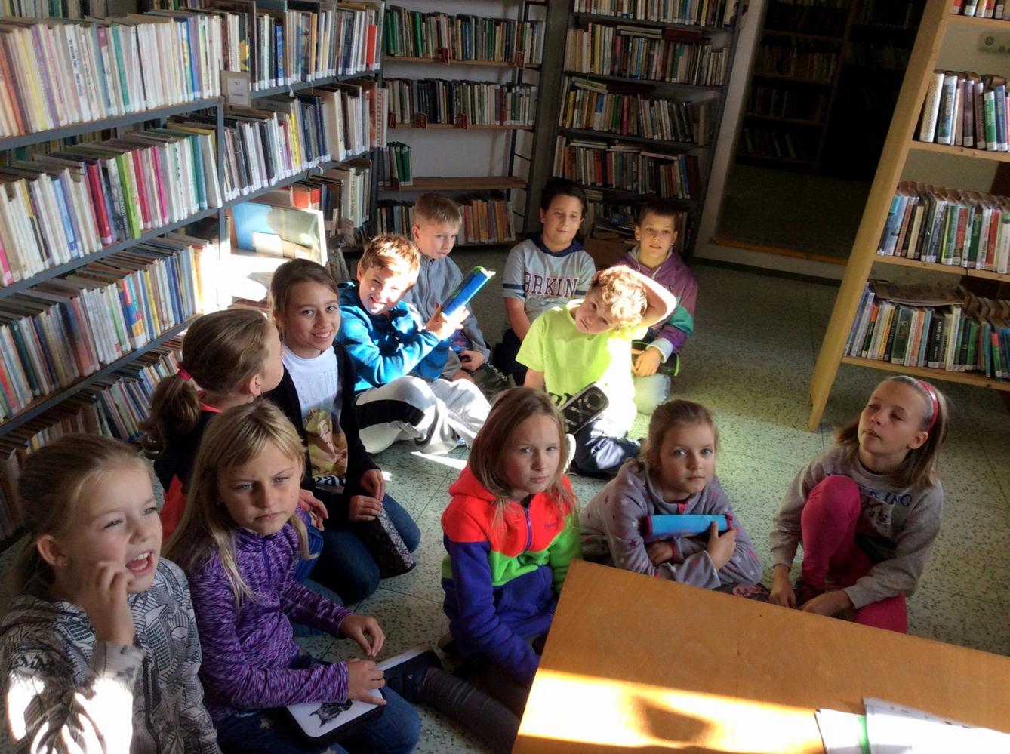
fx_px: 932
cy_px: 377
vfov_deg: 44.0
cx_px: 505
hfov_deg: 56.9
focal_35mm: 32
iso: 50
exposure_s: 1/100
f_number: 2.4
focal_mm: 3.3
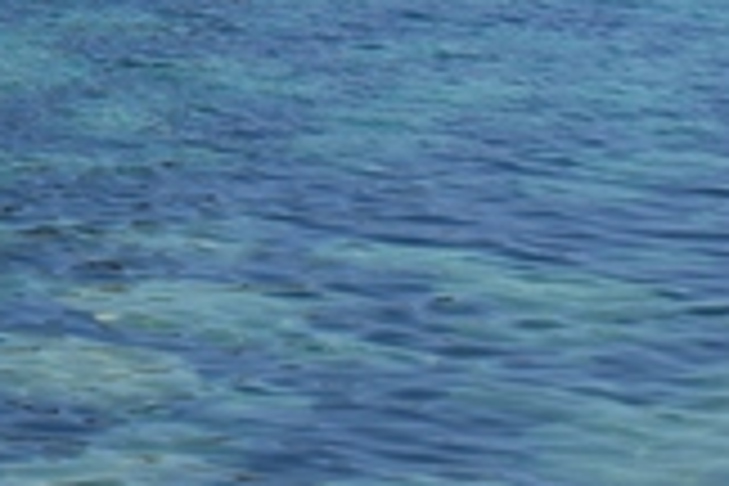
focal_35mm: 201
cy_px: -380
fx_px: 4073
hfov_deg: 9.6
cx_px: -680
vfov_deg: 6.7
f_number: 8
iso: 100
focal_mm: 31
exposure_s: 1/250
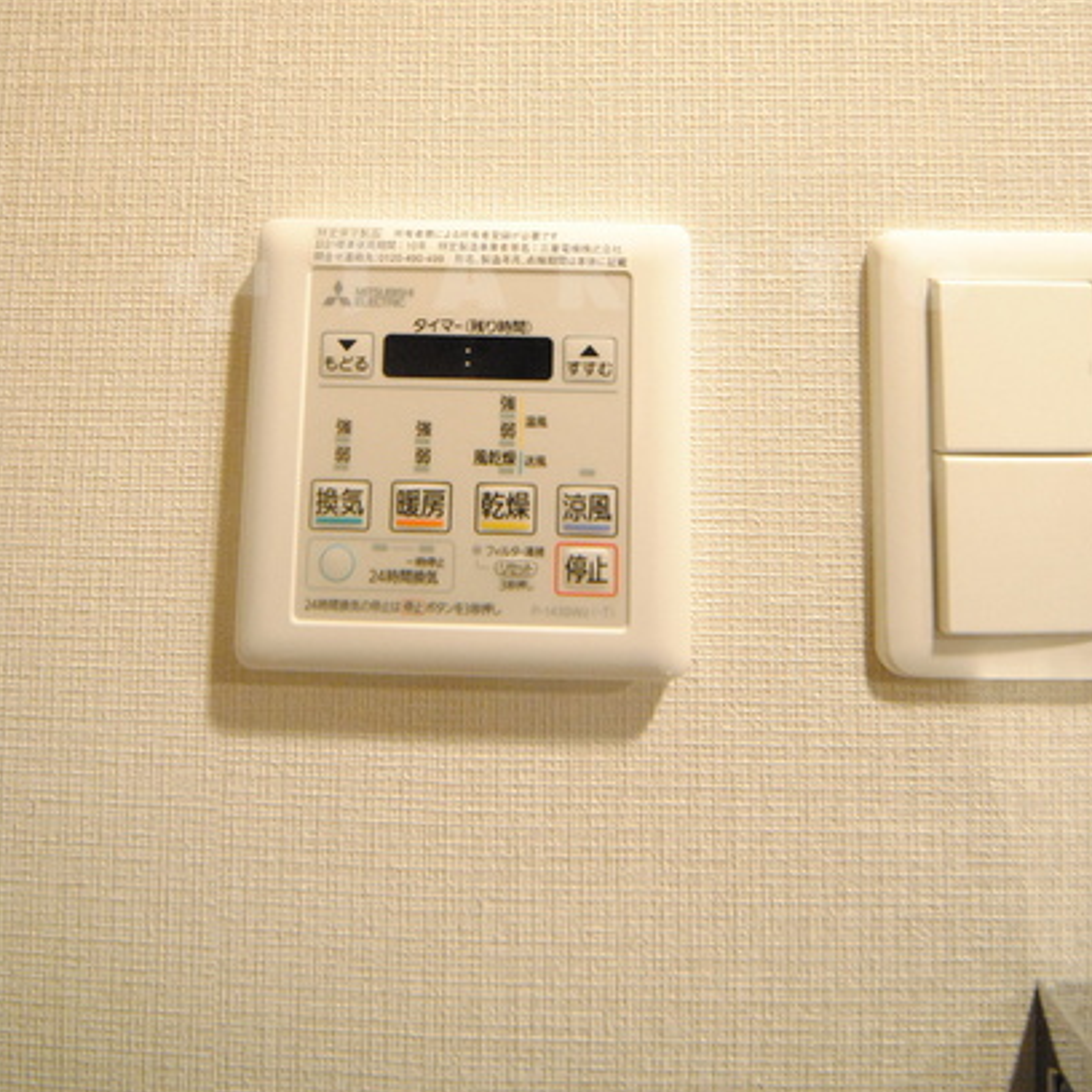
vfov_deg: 80.9
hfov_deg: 87.4
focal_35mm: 16
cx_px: 567
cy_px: 278
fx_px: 571
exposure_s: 1/30
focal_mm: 8
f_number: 4.5
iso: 1600
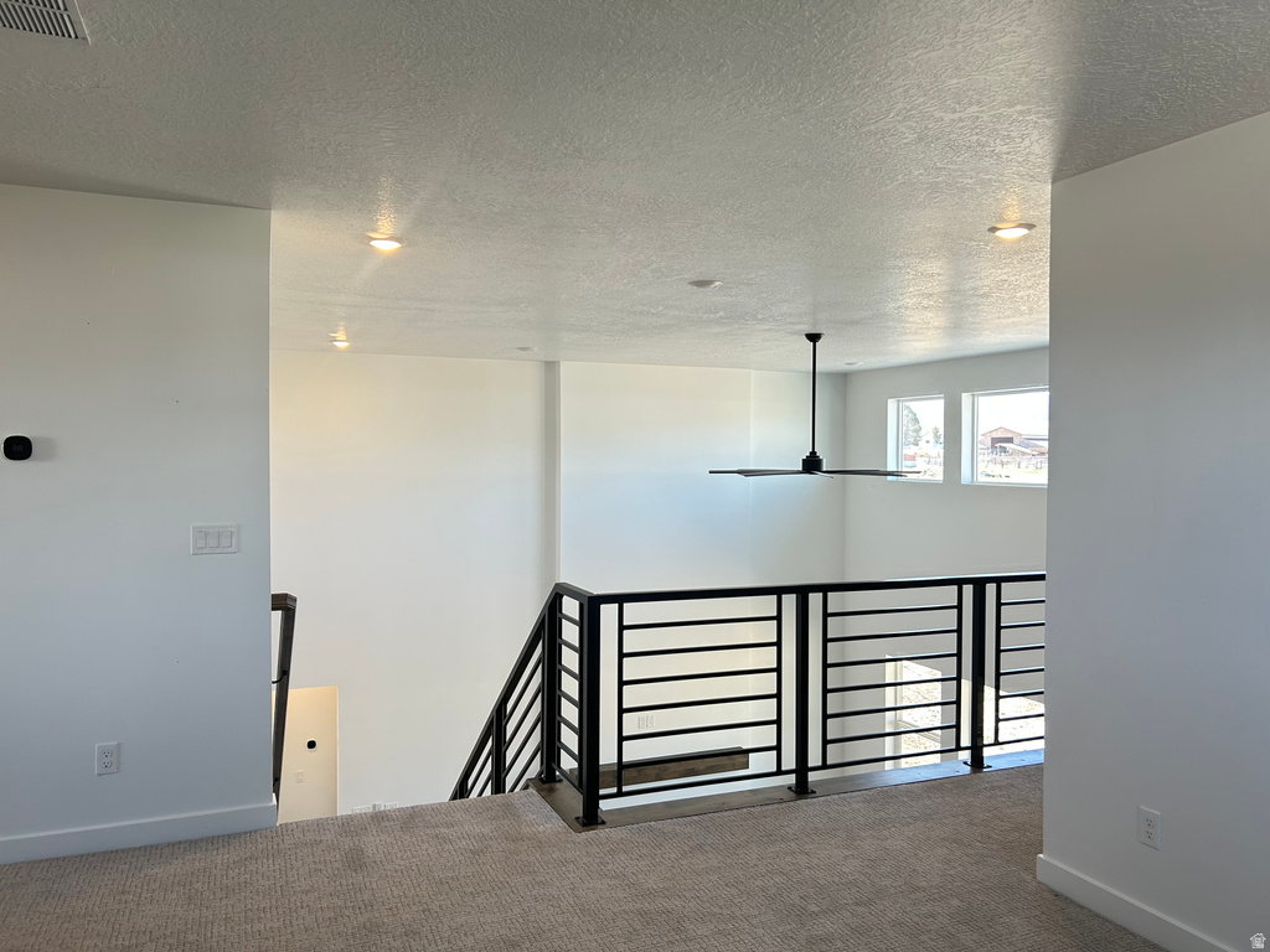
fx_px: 954
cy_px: 476
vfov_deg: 53.1
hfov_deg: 67.3
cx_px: 635
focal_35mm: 26
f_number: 1.5
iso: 100
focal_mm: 5.7
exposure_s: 1/120
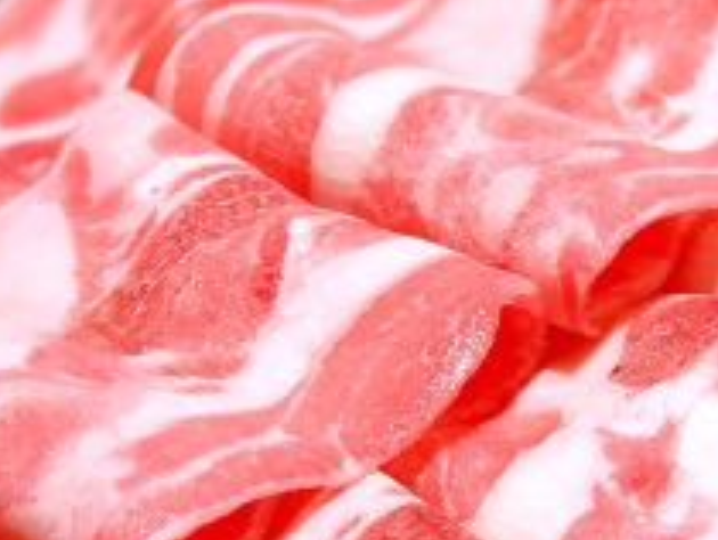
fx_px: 3945
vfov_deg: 7.8
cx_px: 605
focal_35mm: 190
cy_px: 227
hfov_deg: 10.4
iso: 32
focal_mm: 6.6
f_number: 2.8
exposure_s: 1/50
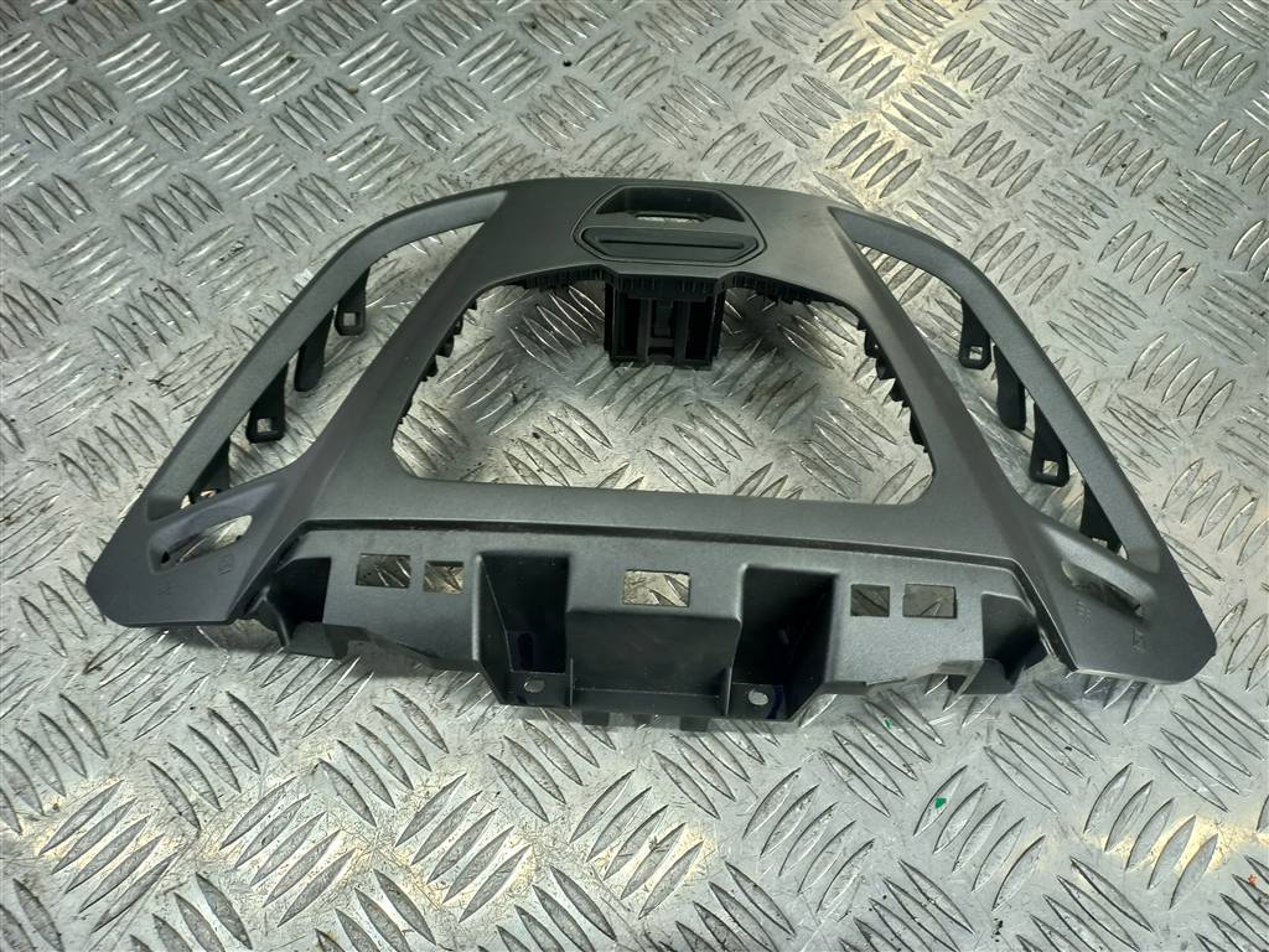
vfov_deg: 54.9
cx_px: 634
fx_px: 916
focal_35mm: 25
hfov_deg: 69.4
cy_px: 476
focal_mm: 4.6
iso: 64
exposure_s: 1/50
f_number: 1.8
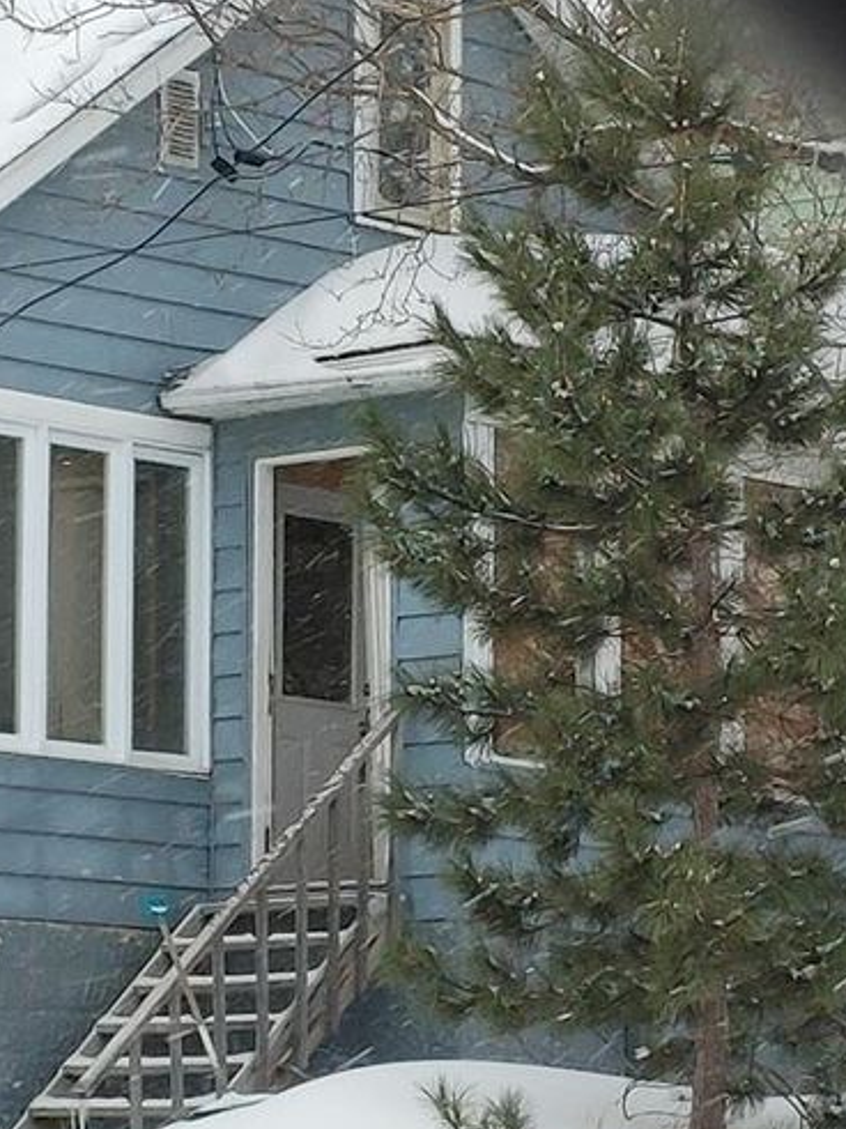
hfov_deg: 7.8
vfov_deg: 10.4
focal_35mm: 190
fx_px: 6194
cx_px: 292
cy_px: 560
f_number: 1.8
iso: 50
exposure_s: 1/236
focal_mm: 4.81
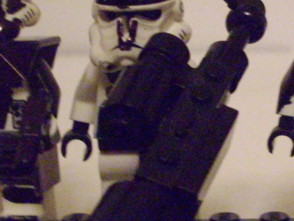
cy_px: 132
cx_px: 298
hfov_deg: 19.2
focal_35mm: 99
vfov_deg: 14.9
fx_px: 841
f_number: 2.8
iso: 1000
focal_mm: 6.2
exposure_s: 1/30
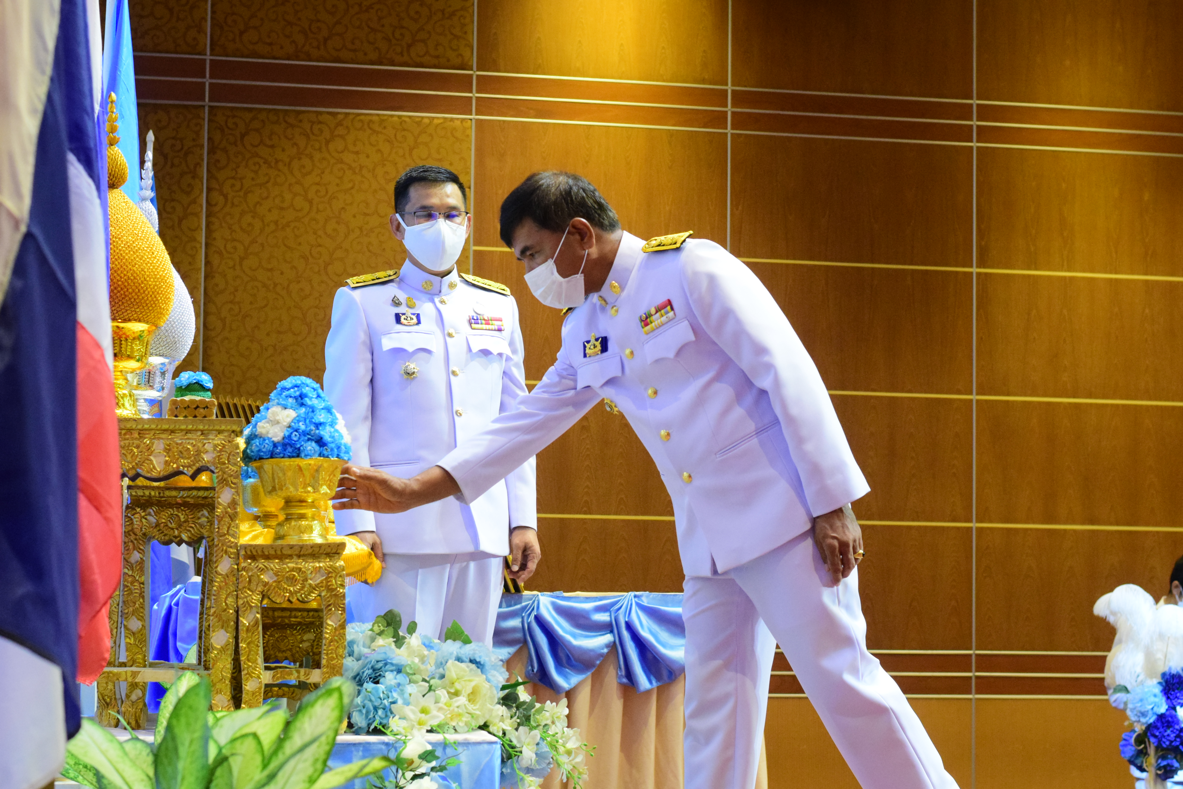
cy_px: 394
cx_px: 592
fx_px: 2465
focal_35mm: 75
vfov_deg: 18.2
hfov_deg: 27.0
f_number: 5.6
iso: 4000
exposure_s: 1/320
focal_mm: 50
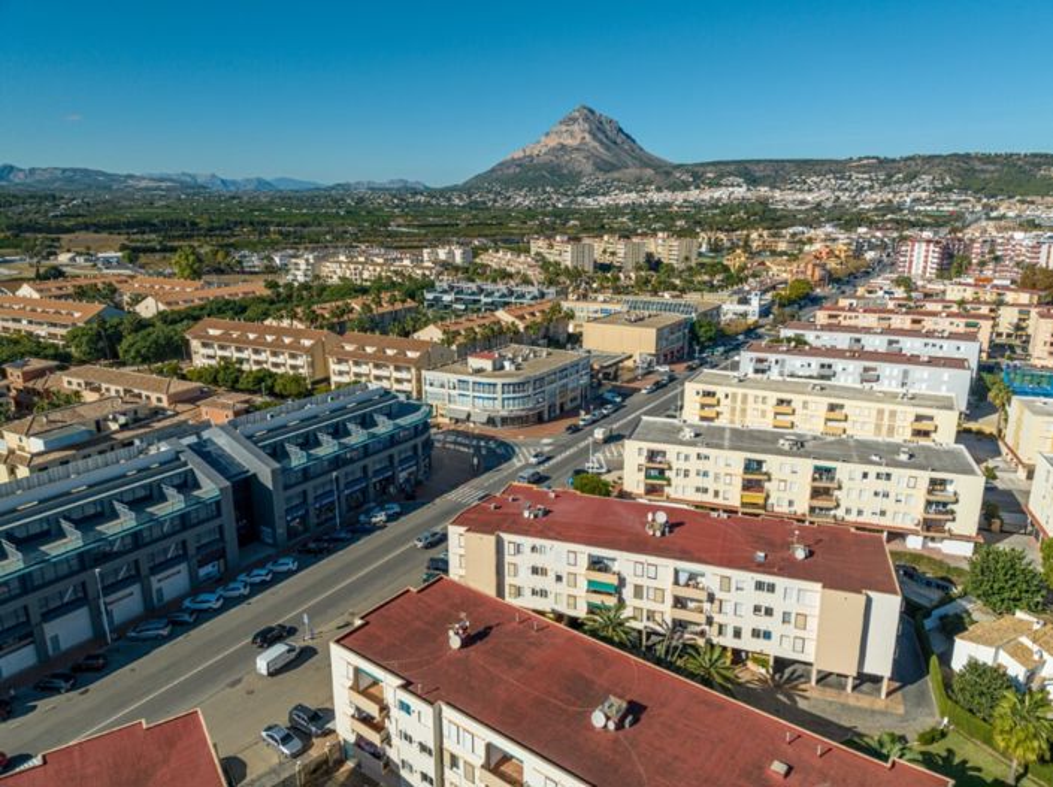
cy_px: 394
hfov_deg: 71.7
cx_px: 526
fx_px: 729
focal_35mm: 24
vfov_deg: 56.7
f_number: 2.8
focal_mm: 12.29
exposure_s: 1/200
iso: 120
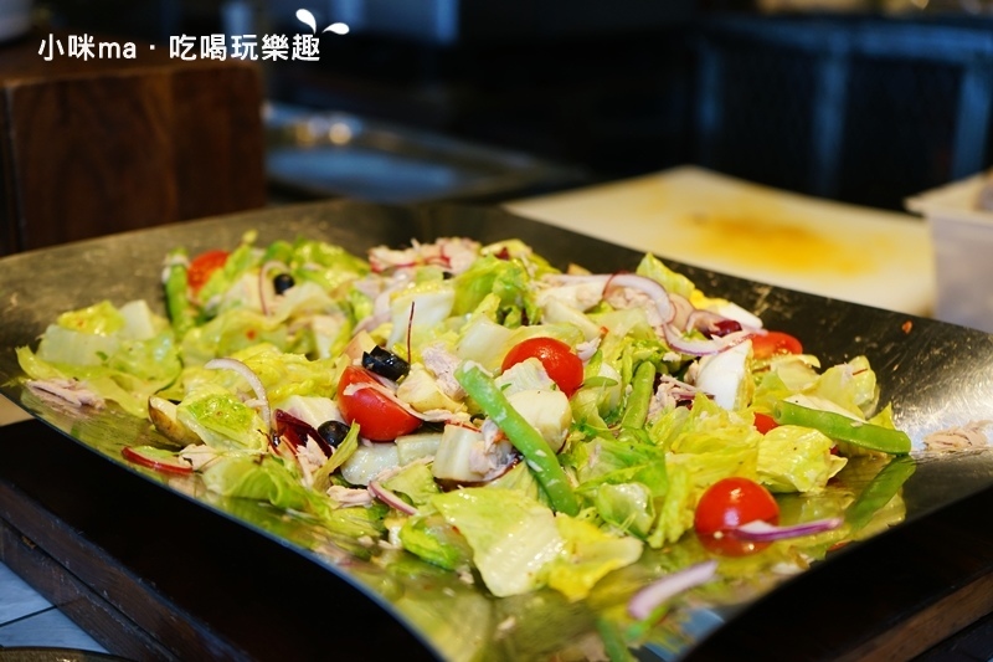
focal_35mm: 46
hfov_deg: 42.8
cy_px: 331
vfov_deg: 29.2
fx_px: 1268
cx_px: 496
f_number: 4.5
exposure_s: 1/60
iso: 500
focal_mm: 46
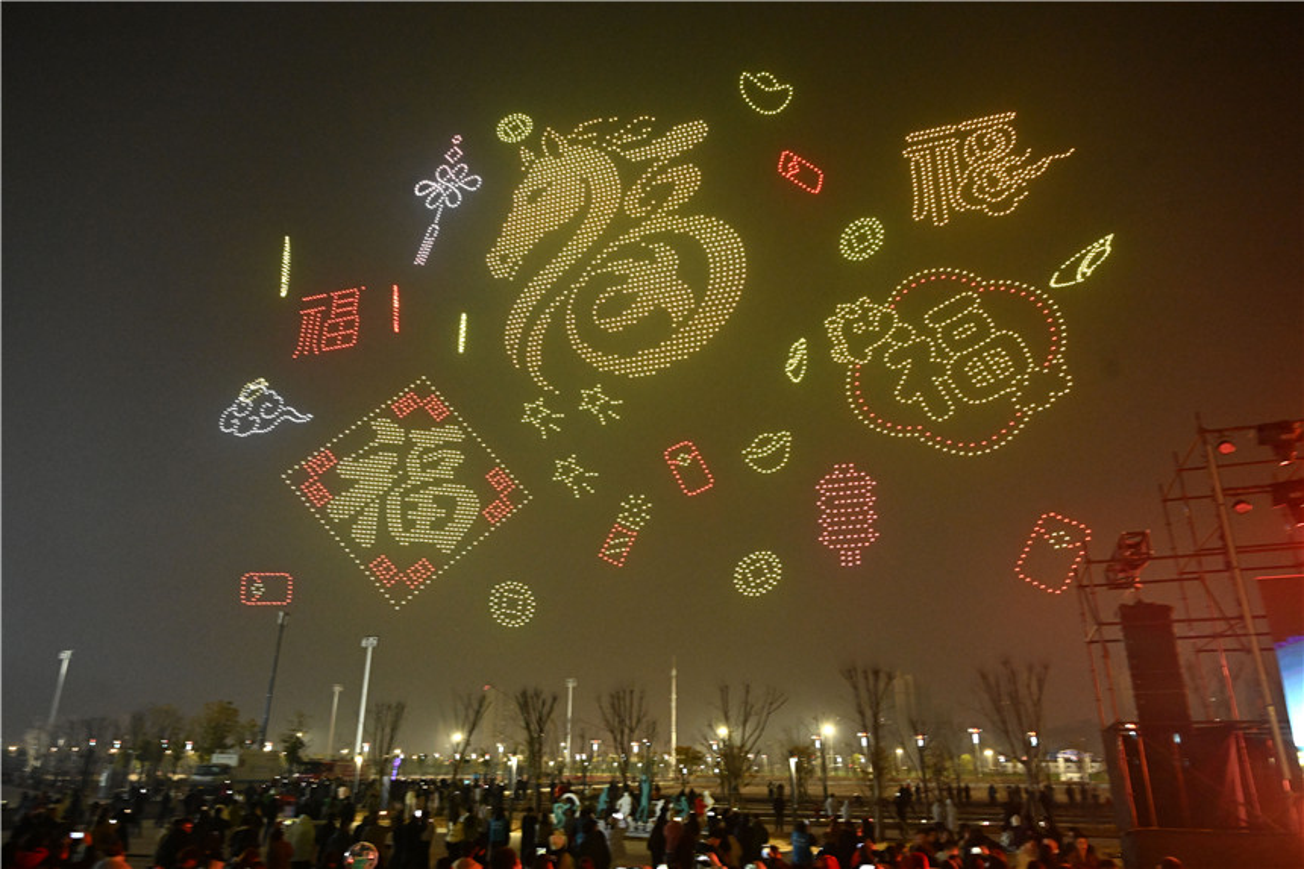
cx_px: 652
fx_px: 869
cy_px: 434
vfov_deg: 53.1
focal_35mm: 24
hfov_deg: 73.8
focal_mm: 24
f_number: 5
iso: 6400
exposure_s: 1/20
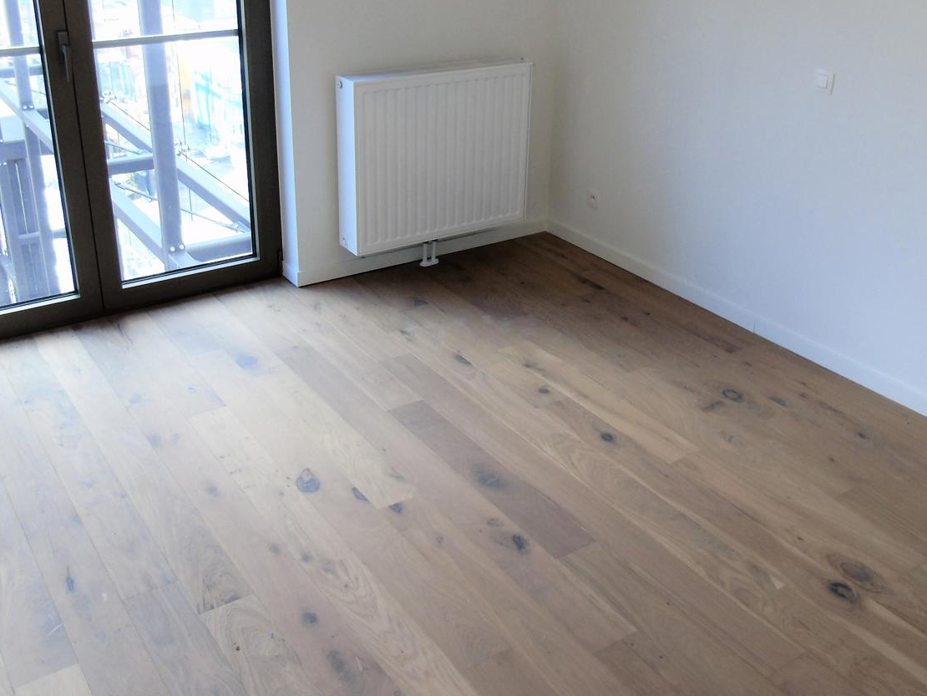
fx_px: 964
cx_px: 486
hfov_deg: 51.3
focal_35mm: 36
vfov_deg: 39.5
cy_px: 282
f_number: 3.4
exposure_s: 1/30
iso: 100
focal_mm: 4.4
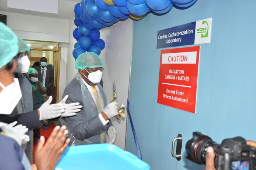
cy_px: 85
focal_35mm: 36
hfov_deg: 53.2
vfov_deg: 36.8
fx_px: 256
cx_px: 128
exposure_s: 1/60
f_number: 5.6
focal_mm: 24
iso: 3200
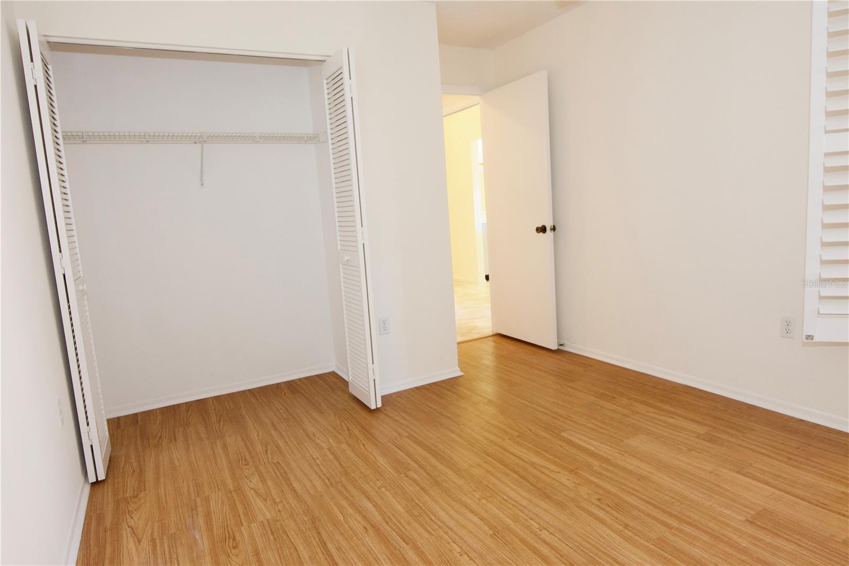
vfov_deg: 59.5
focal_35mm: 21
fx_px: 495
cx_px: 424
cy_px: 283
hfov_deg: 81.2
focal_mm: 14
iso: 1600
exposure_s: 1/60
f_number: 4
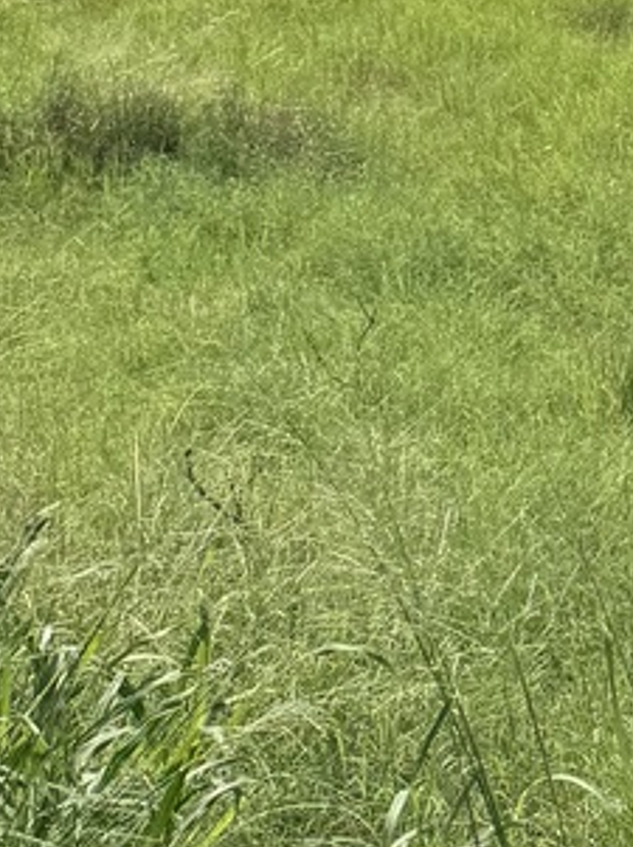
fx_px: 2810
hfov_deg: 12.2
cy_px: -416
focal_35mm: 115
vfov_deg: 15.8
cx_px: 948
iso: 80
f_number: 1.78
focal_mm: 6.76
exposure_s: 1/12346
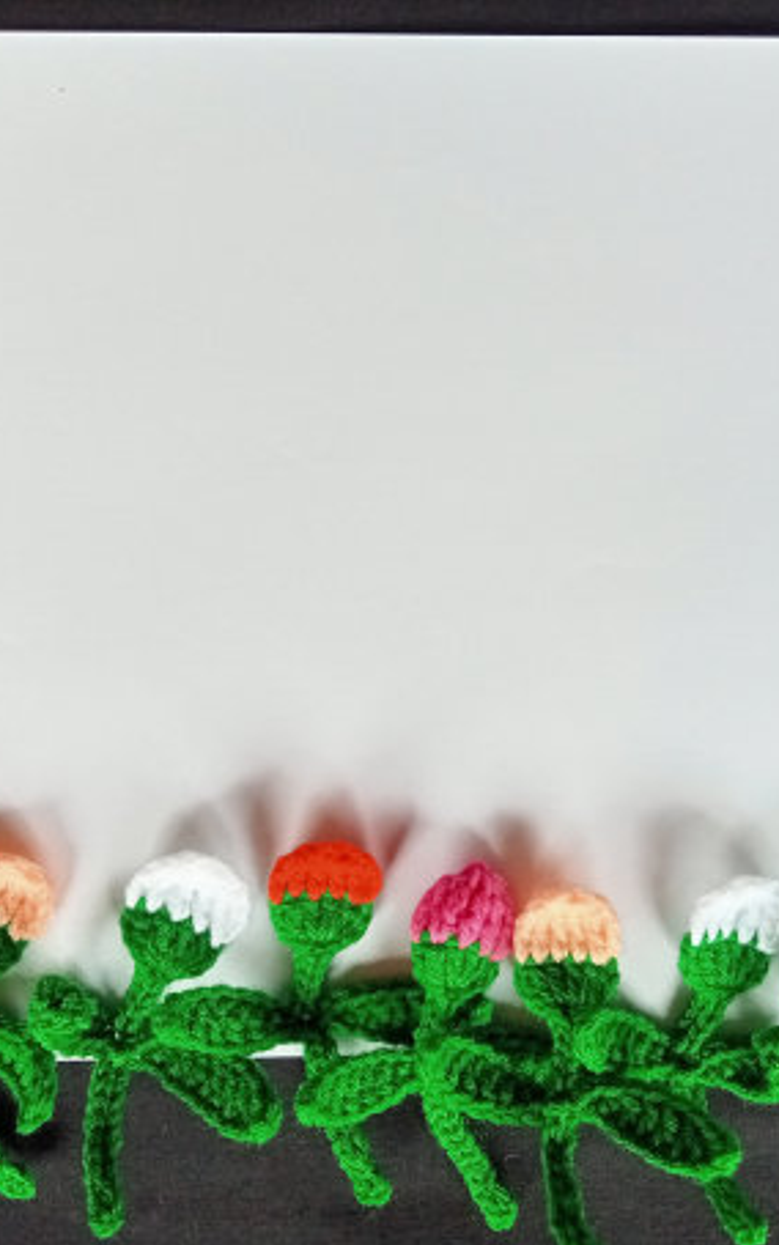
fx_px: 1358
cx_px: 469
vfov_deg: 49.3
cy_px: 627
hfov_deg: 31.9
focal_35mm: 40
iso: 186
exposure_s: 1/33.3
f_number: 2.2
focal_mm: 3.46
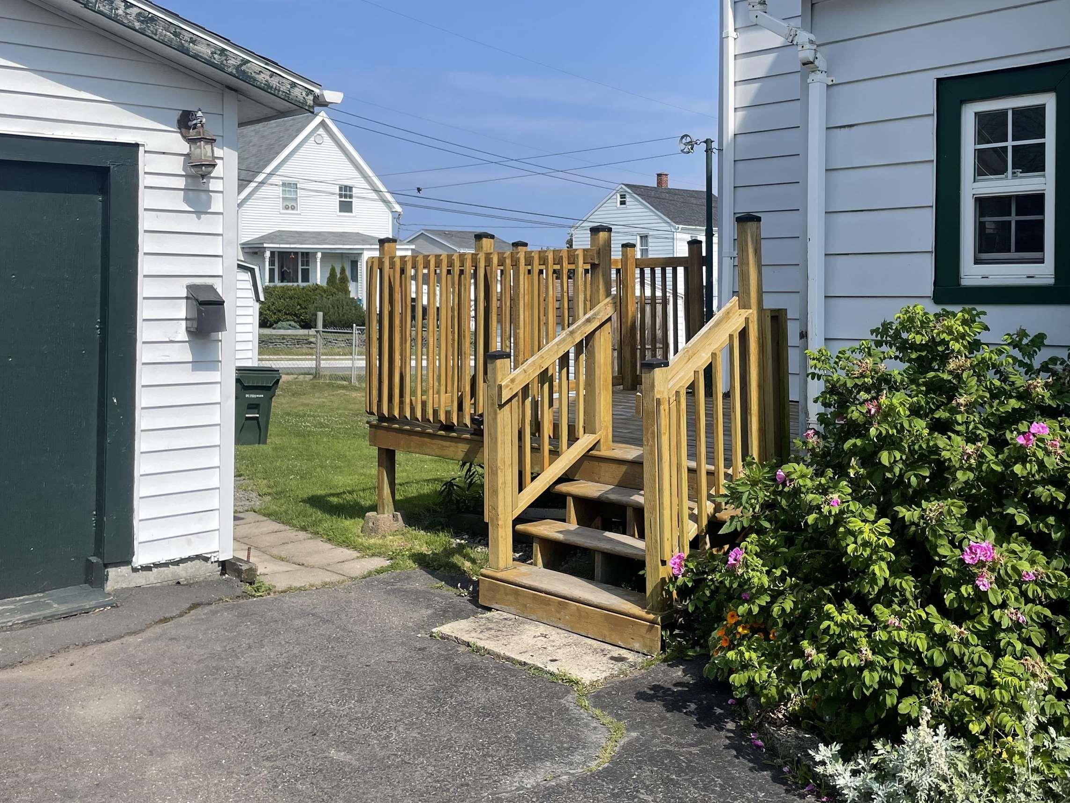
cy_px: 285
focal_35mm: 35
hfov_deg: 52.1
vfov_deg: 40.3
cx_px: 660
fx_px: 1082
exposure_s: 1/3300
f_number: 1.6
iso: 32
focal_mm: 4.2
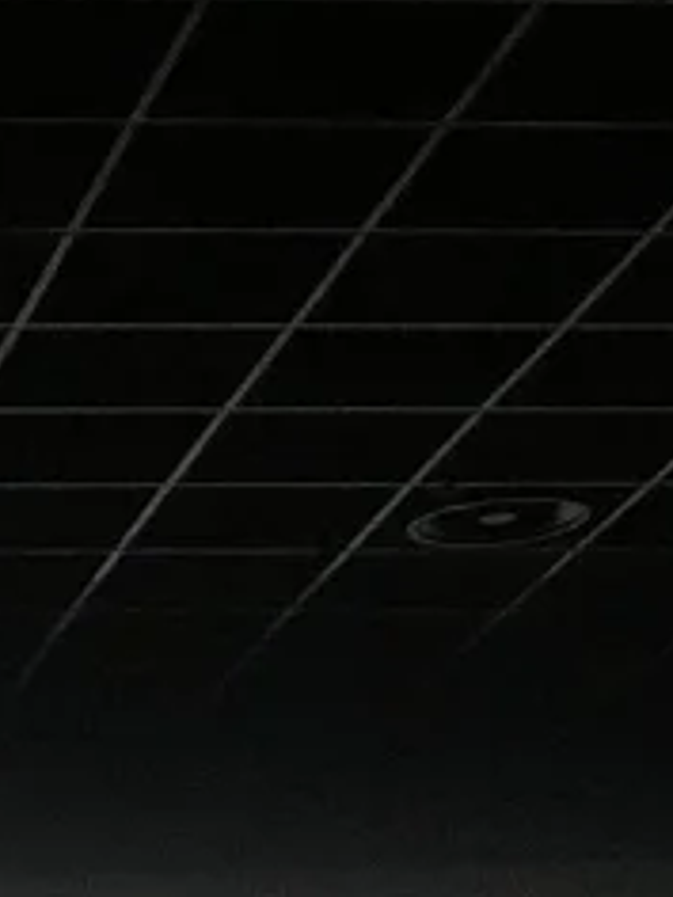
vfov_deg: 10.4
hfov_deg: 8.5
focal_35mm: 171
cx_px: -285
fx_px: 4433
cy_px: 1904
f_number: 1.8
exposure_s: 1/16
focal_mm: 4
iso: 100
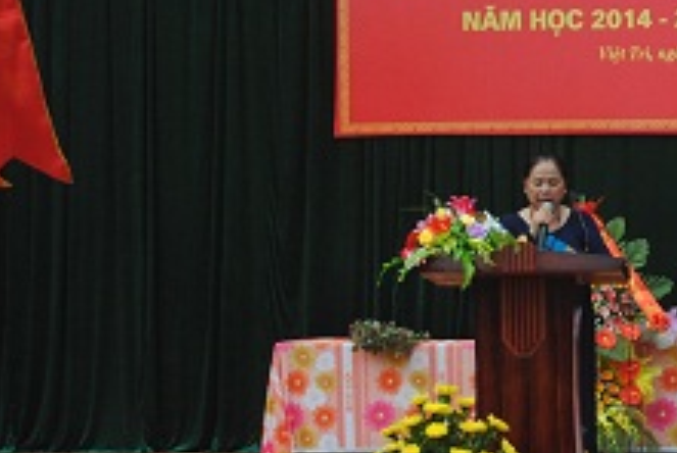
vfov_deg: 12.0
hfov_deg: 17.4
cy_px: 314
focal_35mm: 114
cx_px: 689
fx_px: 2153
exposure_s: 1/500
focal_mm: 29
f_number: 4.5
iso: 280
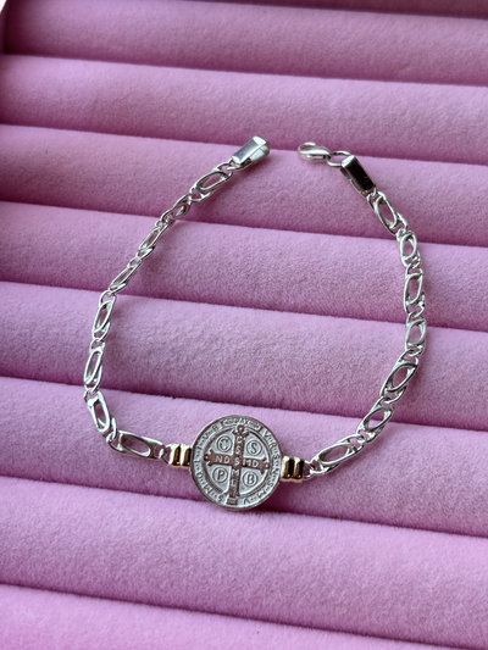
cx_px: 244
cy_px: 325
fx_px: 977
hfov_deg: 28.0
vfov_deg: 36.8
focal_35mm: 52
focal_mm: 5.96
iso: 32
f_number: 1.6
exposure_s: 1/189
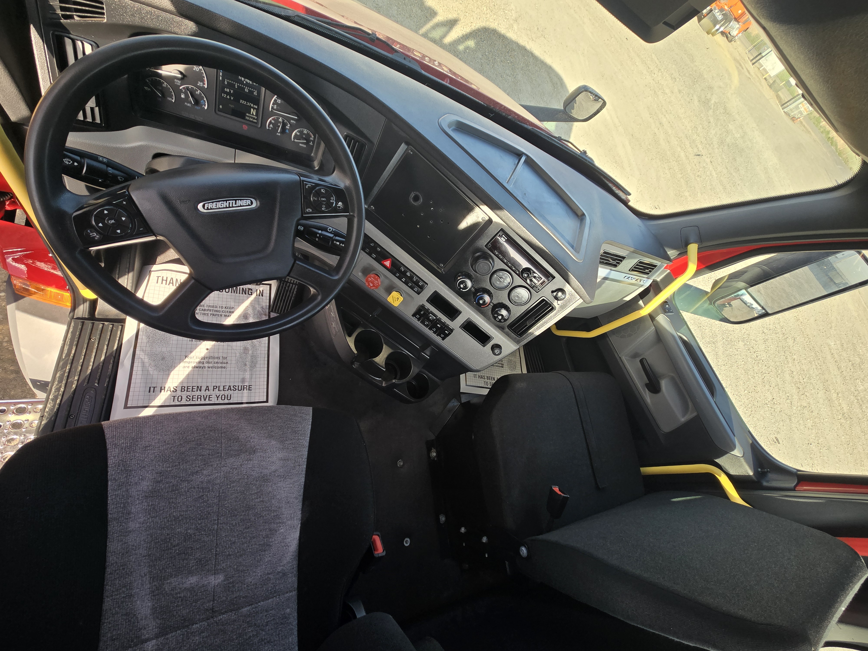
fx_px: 326
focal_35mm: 13
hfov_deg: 106.2
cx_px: 434
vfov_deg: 89.9
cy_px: 326
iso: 50
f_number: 2.2
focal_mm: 2.2
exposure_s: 1/181
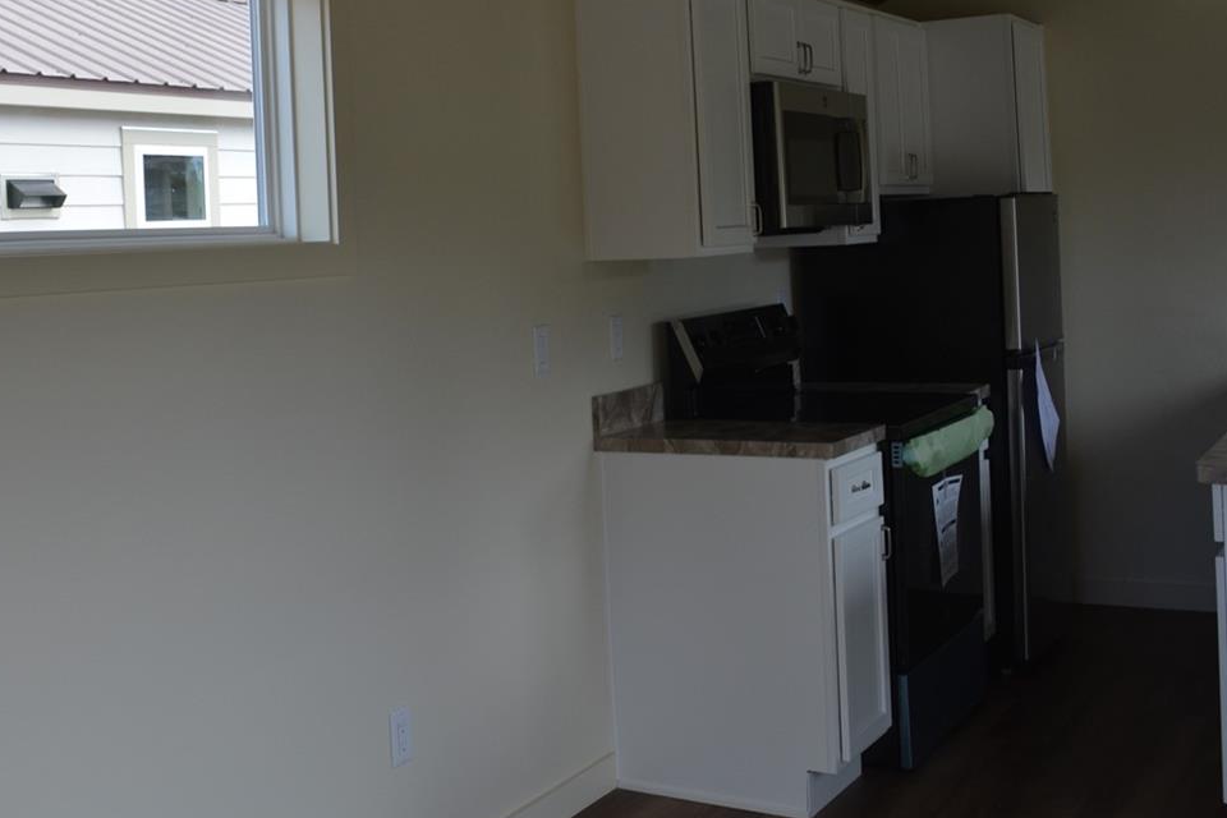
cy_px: 201
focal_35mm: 45
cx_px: 418
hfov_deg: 43.1
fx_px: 1534
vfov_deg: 29.4
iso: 200
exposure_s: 1/125
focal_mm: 18
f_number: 5.6
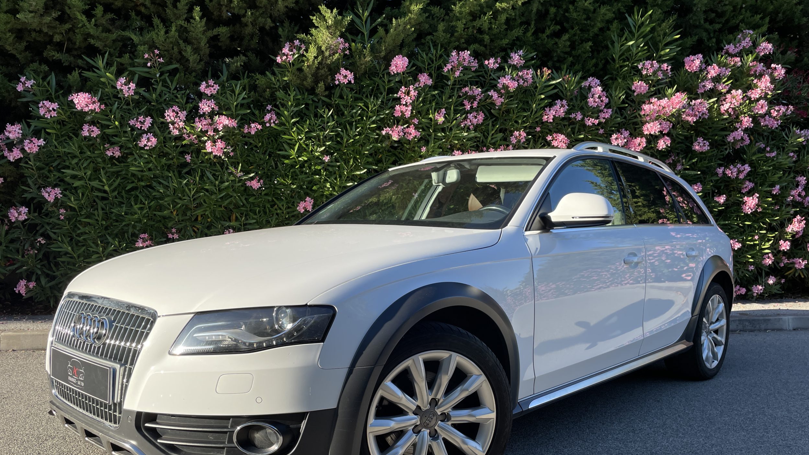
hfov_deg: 66.1
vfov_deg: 39.6
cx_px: 409
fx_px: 622
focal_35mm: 29
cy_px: 309
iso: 32
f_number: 1.6
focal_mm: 4.2
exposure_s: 1/1114
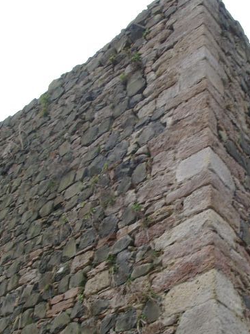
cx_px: 194
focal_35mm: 56
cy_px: 219
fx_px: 540
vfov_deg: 34.1
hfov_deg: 25.7
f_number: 5.6
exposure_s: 1/8
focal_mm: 7.13
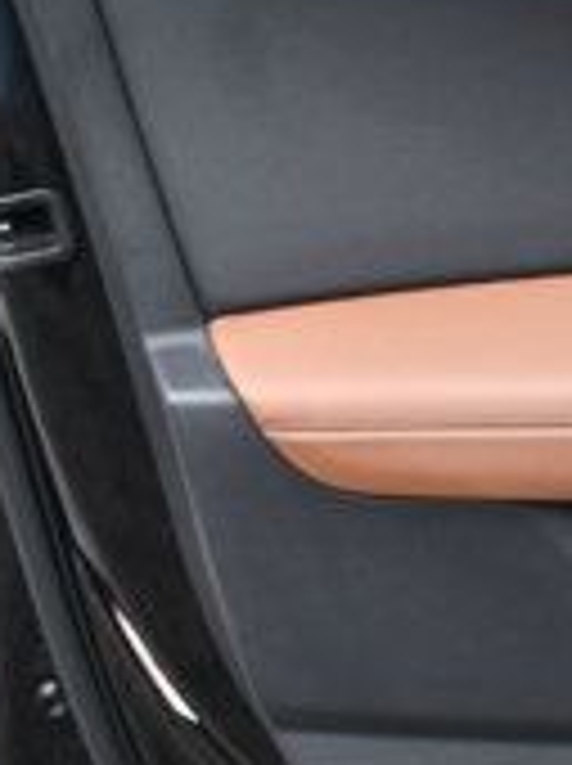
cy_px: 182
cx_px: 950
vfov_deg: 14.7
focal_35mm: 134
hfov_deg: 10.5
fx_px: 2960
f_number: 5.6
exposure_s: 1/250
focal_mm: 25
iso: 400
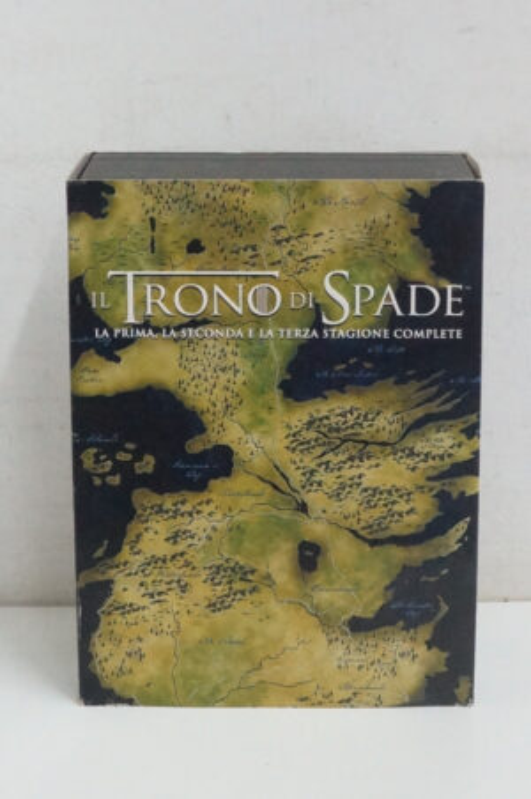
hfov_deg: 47.9
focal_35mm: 27
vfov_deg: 67.4
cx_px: 266
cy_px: 400
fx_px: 598
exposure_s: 1/60
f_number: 7.1
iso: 2500
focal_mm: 18
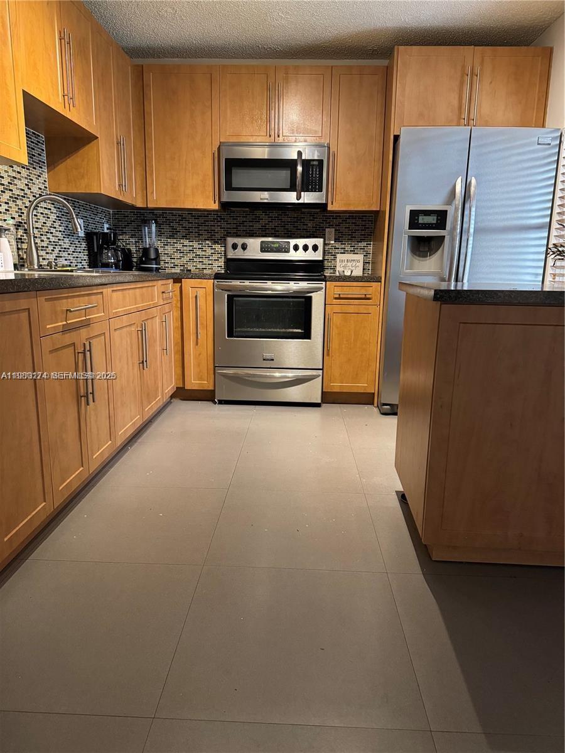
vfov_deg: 71.6
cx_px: 282
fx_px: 522
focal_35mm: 24
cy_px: 376
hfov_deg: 56.8
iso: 800
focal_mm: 6.76
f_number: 1.78
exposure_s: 1/60
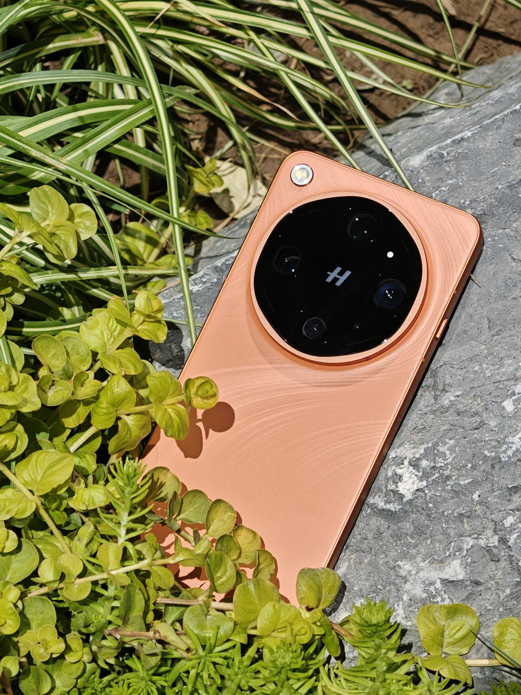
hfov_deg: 11.0
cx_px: 260
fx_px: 2709
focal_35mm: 135
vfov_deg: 14.6
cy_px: 348
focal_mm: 16.53
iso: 80
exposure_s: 1/2172
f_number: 2.1
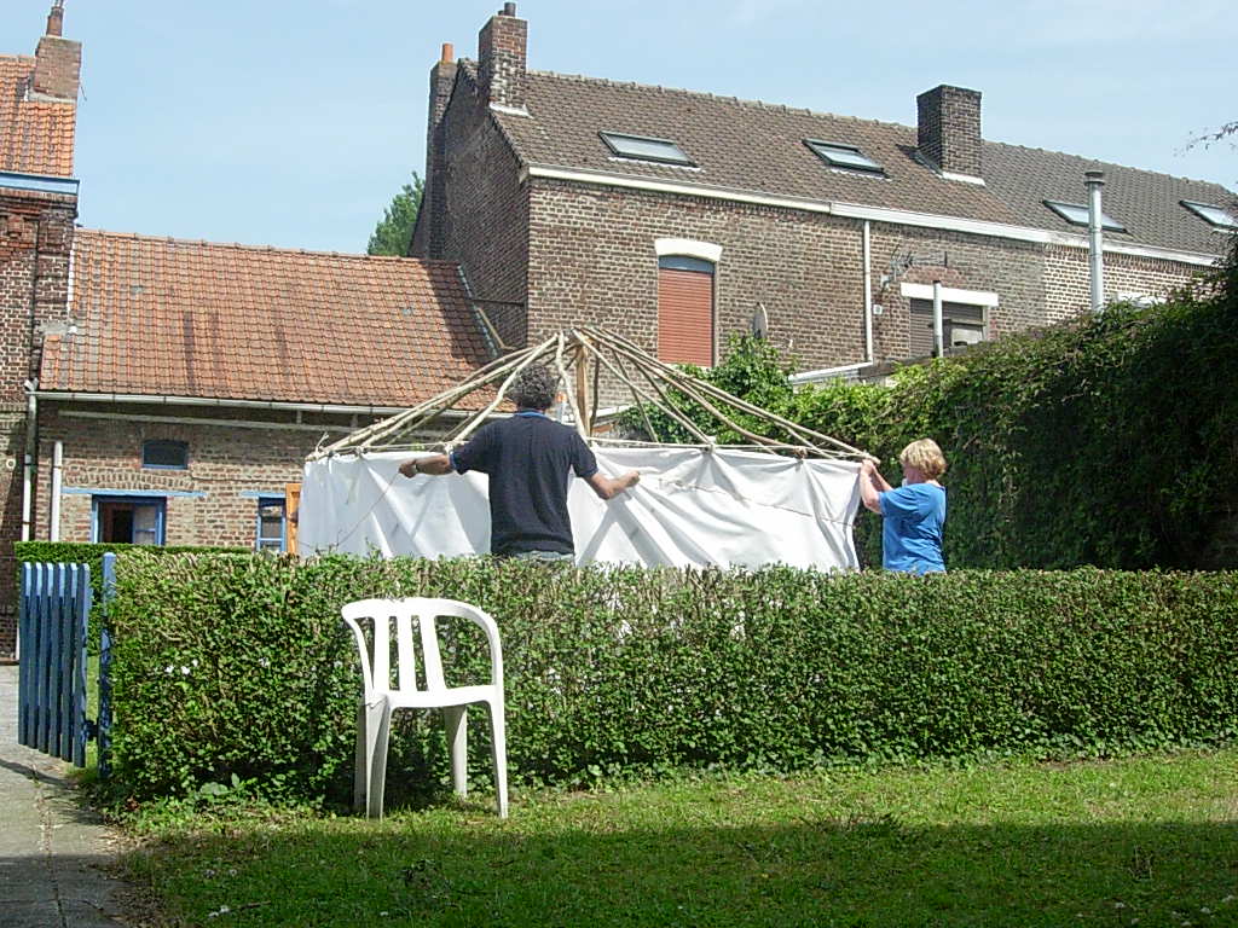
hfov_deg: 49.0
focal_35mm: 38
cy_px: 464
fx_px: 1359
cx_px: 619
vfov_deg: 37.7
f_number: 4.8
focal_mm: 7.8
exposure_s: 1/2048
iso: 400
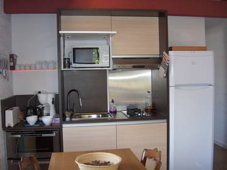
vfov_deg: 36.8
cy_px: 85
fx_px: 256
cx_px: 114
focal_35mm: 39
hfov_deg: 47.9
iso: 100
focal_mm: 8
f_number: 2.8
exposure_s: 1/60
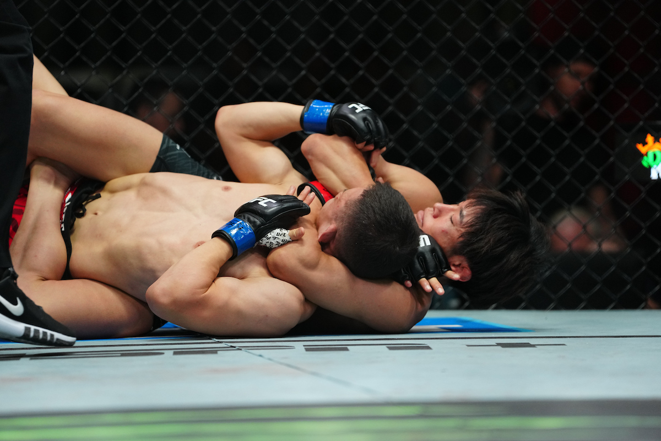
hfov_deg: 10.3
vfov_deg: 6.9
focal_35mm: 200
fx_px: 3672
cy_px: 220
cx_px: 330
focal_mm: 200
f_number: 2.8
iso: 2500
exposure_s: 1/800
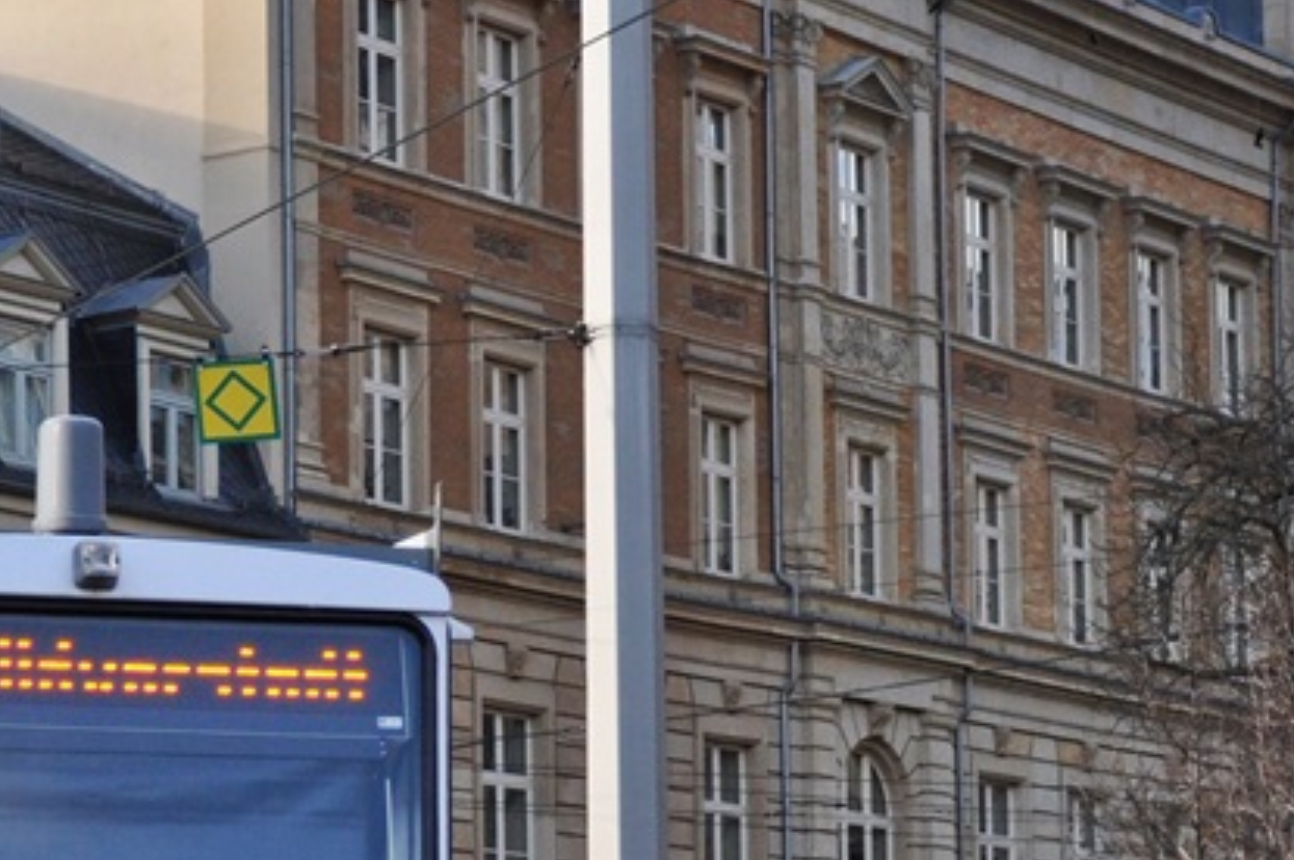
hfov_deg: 18.2
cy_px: 971
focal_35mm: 108
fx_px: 3895
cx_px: -125
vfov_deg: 12.4
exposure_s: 1/1000
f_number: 4
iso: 450
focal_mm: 25
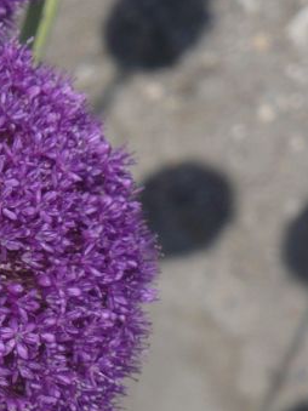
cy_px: 303
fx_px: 3894
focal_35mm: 328
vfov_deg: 6.0
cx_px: -129
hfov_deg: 4.5
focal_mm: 22.9
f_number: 11
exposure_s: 1/200
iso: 100
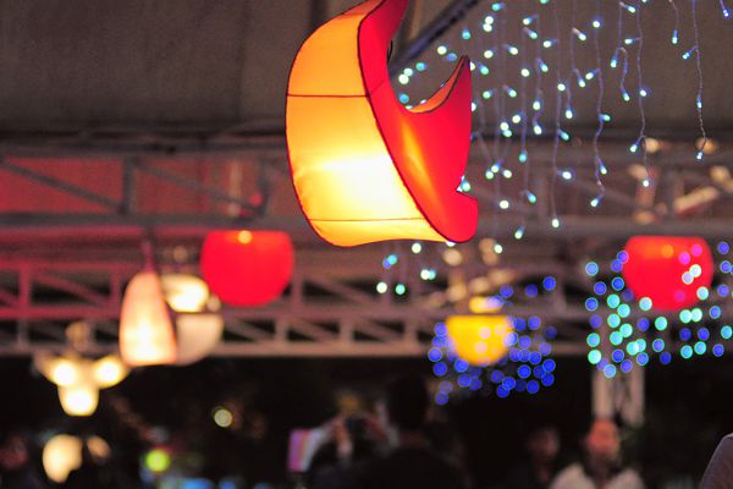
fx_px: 2443
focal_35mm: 120
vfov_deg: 11.4
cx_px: 366
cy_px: 244
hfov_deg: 17.1
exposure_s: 1/125
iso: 1600
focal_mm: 80
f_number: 2.8
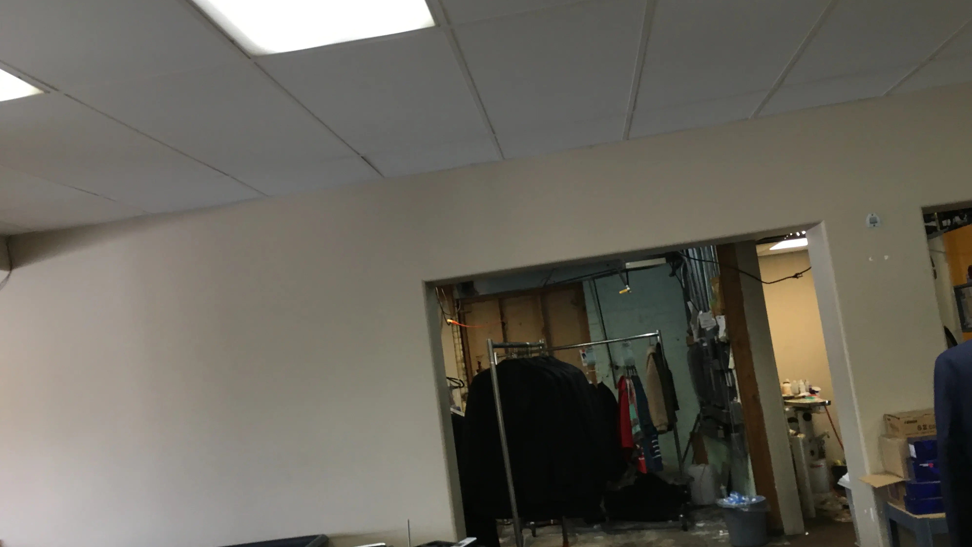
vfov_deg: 36.7
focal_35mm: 32
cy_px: 282
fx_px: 825
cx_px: 492
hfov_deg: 61.0
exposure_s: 1/30
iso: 40
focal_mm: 4.15
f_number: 2.2
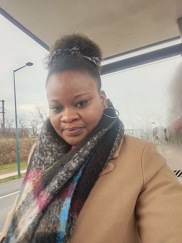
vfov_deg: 71.6
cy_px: 122
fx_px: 168
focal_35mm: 24
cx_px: 91
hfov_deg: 56.8
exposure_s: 1/109
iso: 50
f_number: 2.4
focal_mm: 3.26
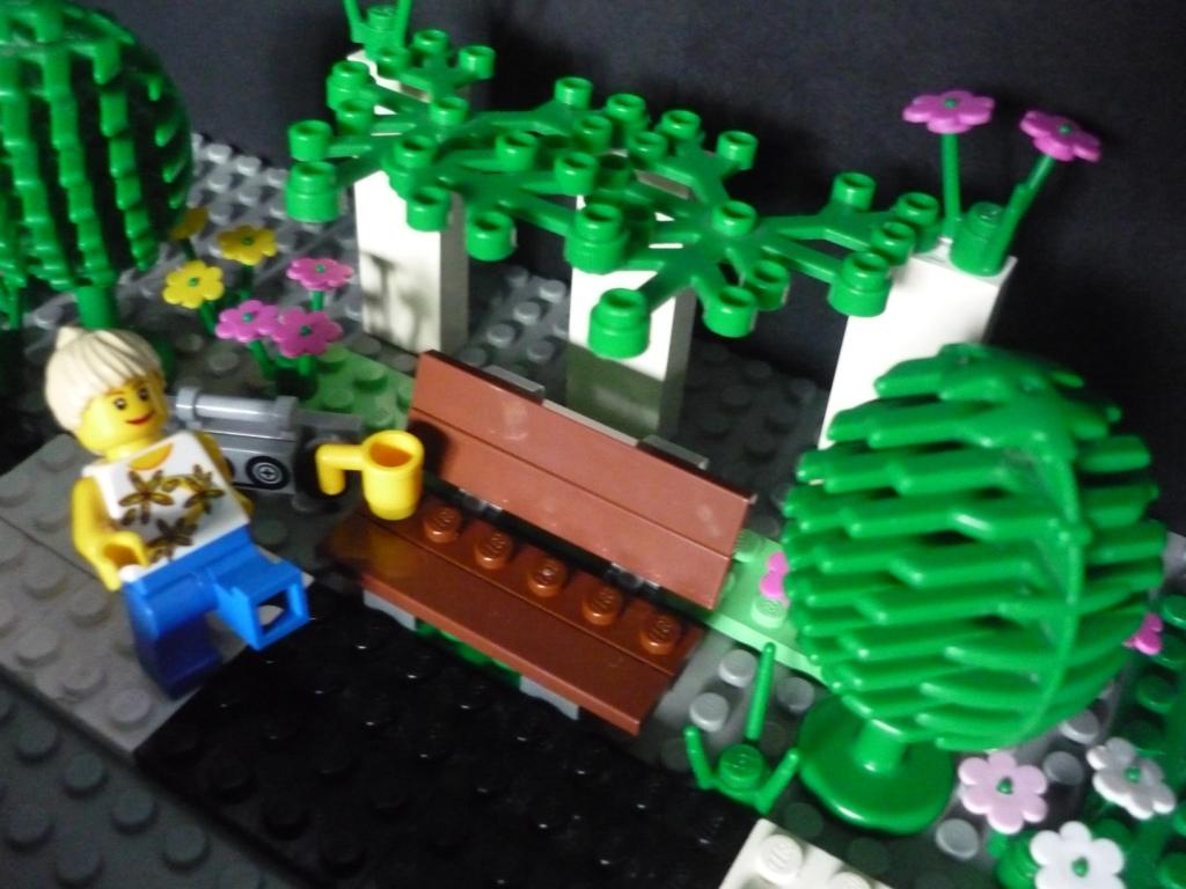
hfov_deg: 55.4
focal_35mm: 33
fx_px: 1131
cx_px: 593
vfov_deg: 42.9
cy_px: 444
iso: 800
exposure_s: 1/60
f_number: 2.8
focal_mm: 5.5
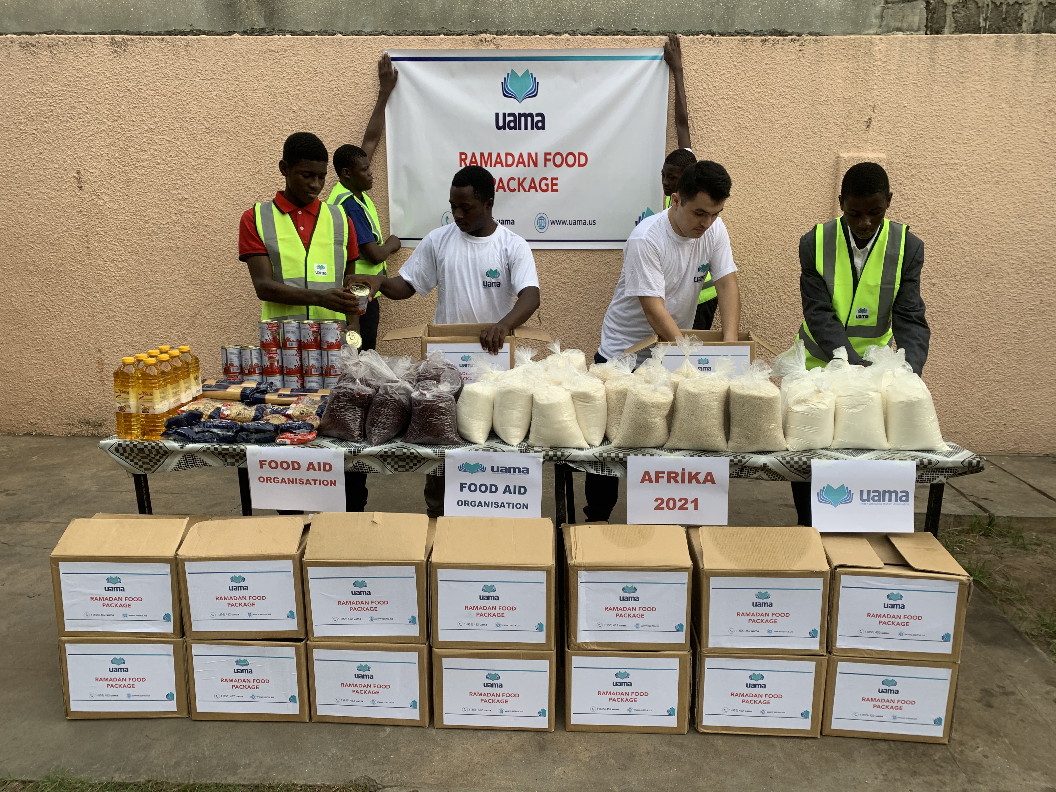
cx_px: 528
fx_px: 793
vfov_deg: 53.1
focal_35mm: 26
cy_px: 396
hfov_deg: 67.3
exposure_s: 1/122
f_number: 1.8
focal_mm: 4.25
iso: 32
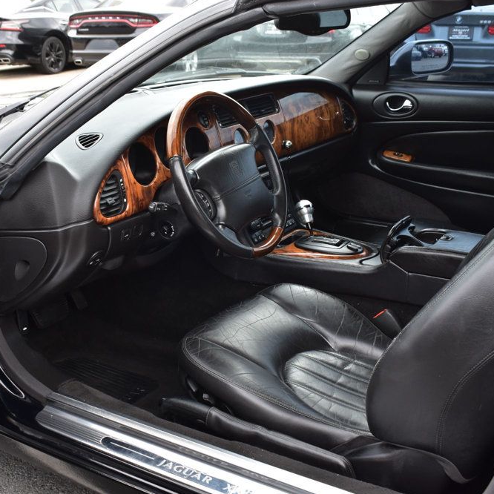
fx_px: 759
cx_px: 197
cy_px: 244
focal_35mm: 47
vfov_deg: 36.1
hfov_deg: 35.9
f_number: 8
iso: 400
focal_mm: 24
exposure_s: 1/80
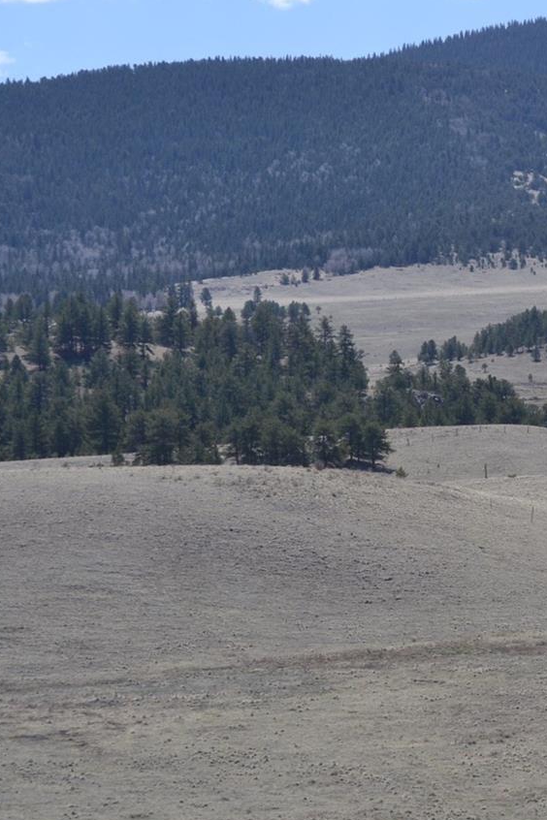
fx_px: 3554
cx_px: 598
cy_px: 311
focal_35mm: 156
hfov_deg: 8.7
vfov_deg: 13.2
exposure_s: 1/160
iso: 100
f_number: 6.3
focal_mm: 55
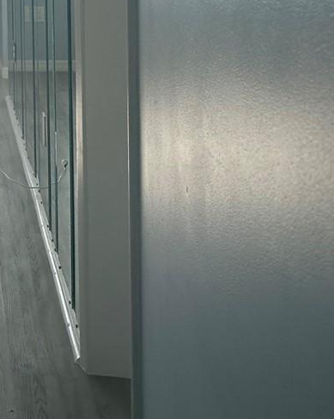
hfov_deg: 16.2
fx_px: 952
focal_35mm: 77
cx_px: -296
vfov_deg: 23.3
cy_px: -43
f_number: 1.78
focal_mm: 6.86
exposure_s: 1/1412
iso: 80
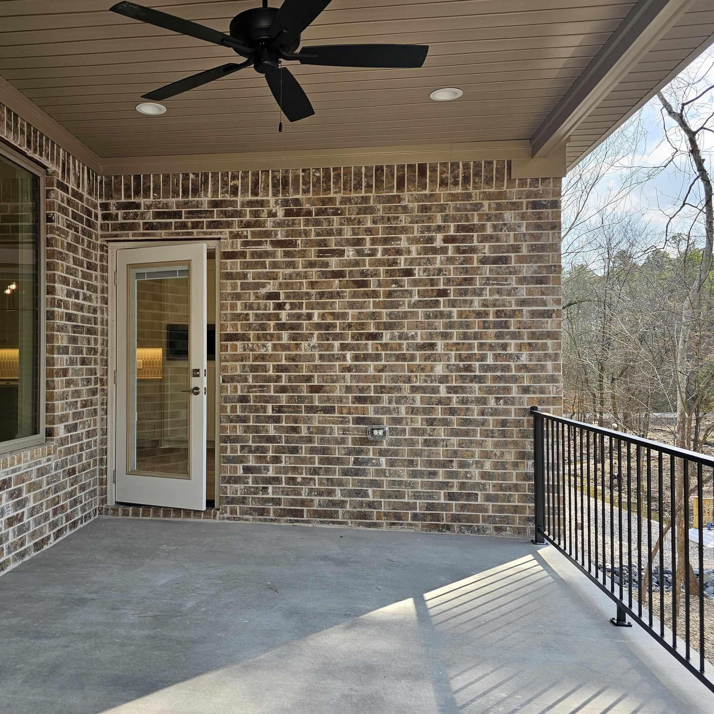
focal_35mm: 28
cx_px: 269
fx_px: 653
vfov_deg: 57.3
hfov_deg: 56.6
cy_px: 358
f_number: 1.7
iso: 20
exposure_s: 1/212
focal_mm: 6.3
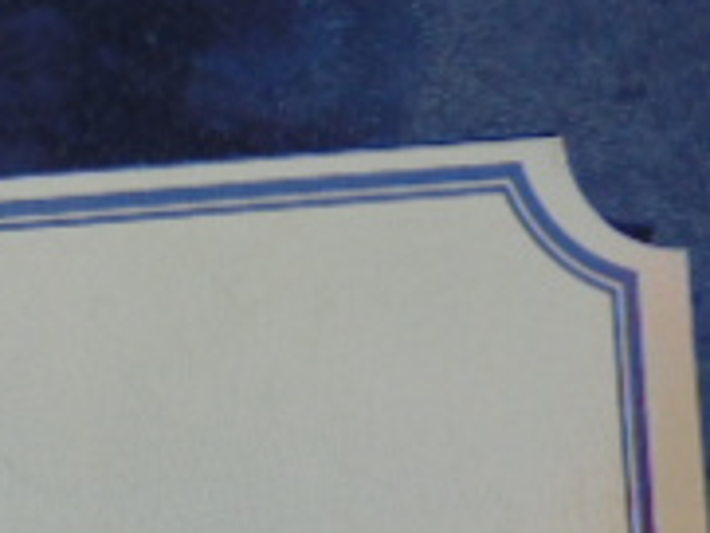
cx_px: -373
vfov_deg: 1.4
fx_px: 22269
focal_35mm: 1085
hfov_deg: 1.8
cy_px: 729
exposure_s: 1/200
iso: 100
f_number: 4.2
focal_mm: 55.1
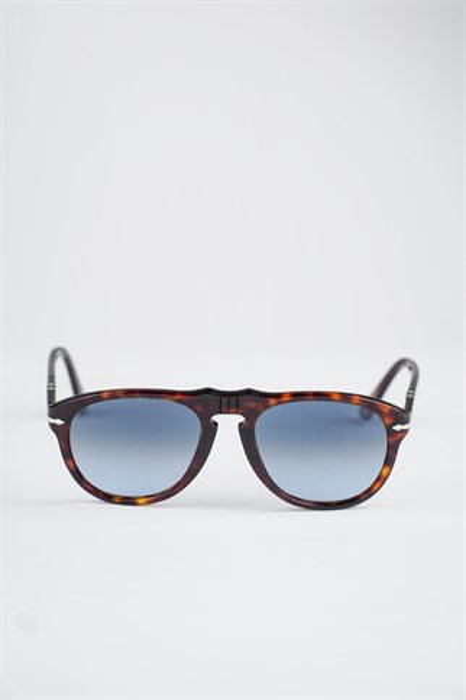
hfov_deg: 9.8
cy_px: 350
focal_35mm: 140
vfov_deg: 14.7
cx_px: 233
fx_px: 2708
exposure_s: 1/125
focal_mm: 93
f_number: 4.5
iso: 100
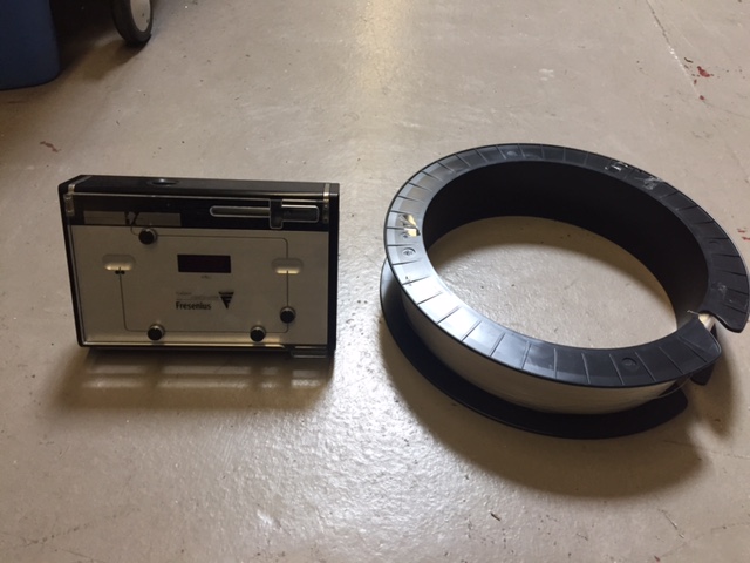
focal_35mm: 29
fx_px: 628
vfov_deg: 48.2
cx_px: 375
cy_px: 282
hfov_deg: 61.7
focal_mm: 4.15
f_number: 2.2
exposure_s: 1/33
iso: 64
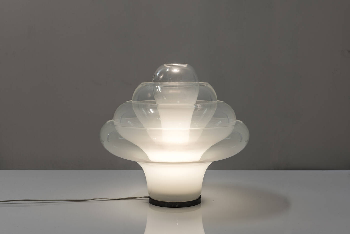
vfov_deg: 27.0
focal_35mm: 50
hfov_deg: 39.6
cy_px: 117
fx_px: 486
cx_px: 175
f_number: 14
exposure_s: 1/5
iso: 100
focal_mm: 50
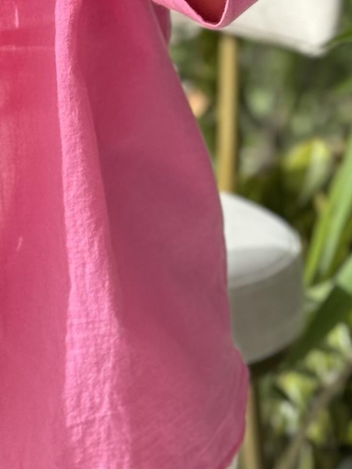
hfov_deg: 7.3
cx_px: -48
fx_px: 2726
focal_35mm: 201
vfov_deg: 9.6
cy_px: -177
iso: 64
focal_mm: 6.86
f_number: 1.78
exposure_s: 1/558
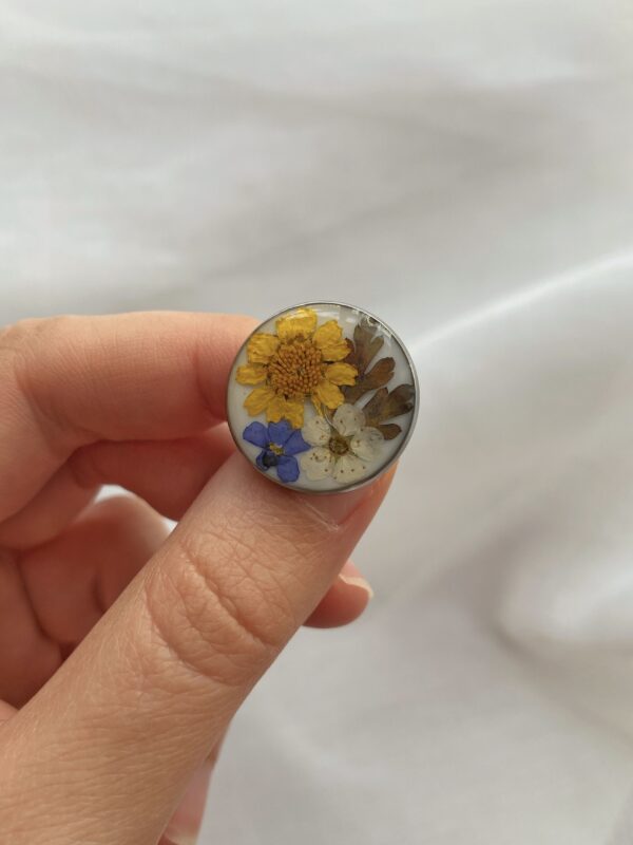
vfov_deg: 69.4
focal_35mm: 25
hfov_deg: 54.9
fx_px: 610
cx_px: 316
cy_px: 422
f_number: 1.8
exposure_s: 1/189
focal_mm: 4.25
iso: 32
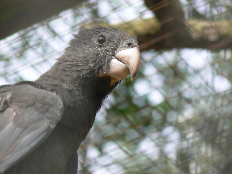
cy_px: 87
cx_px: 116
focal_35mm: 432
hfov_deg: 4.6
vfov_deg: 3.4
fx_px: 2895
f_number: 5.6
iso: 80
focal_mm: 72
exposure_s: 1/160
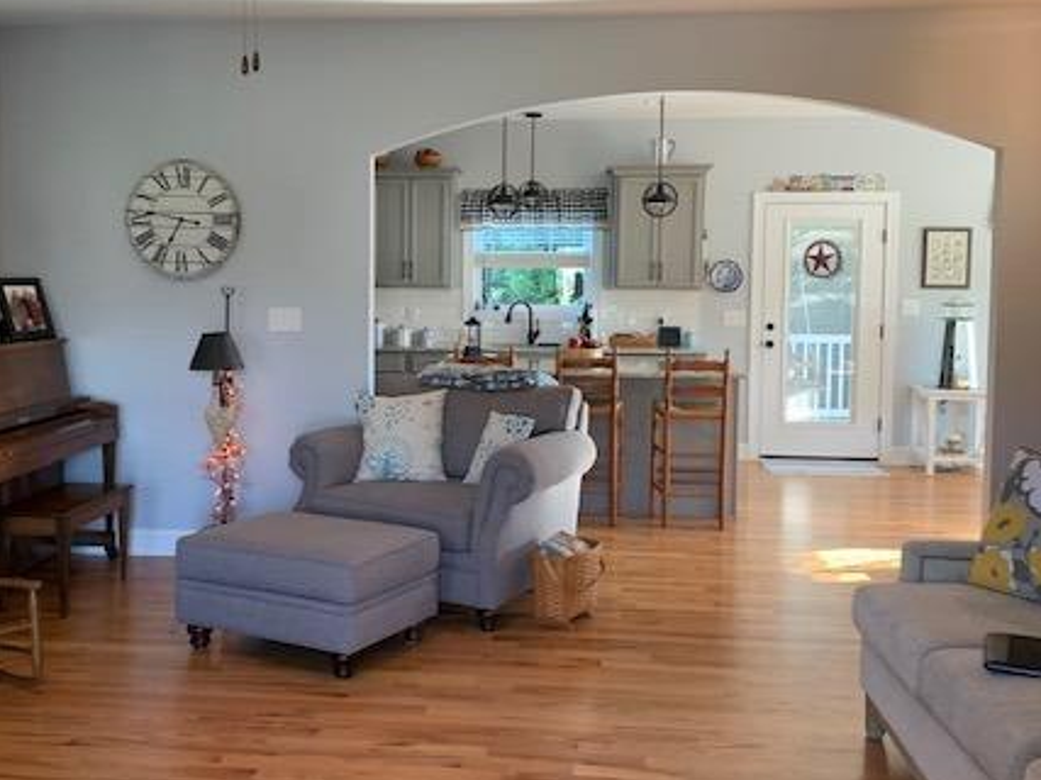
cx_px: 422
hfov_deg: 47.6
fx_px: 1173
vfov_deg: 36.8
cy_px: 366
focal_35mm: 39
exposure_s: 1/60
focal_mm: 4.25
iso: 125
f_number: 1.8
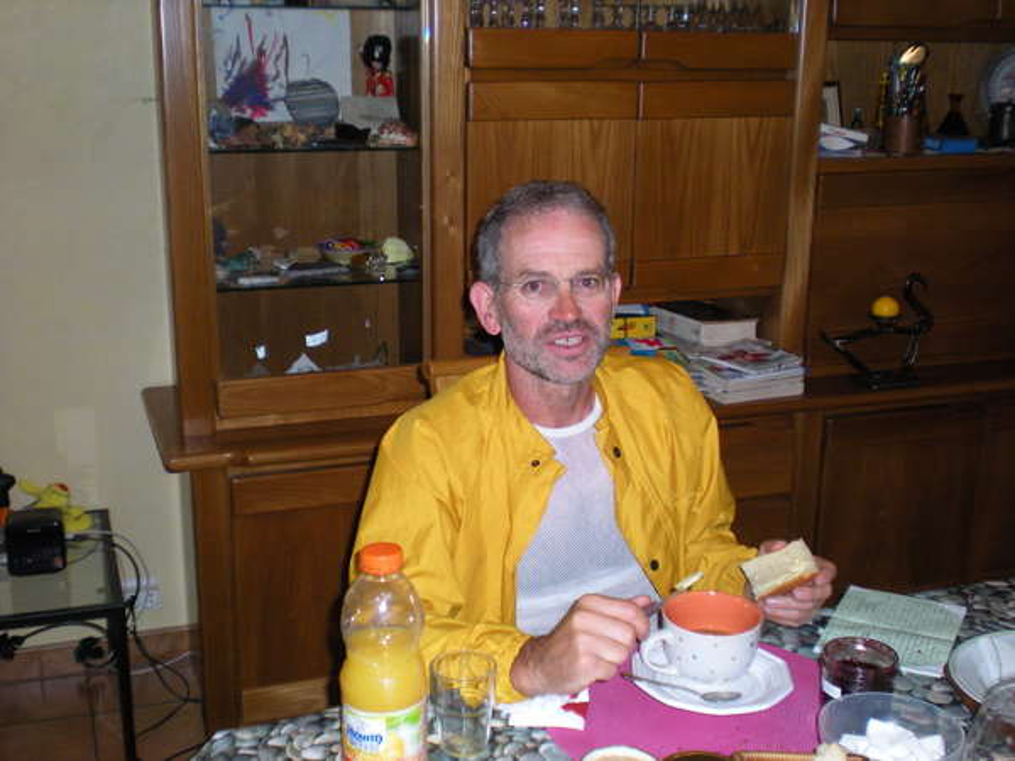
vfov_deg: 32.9
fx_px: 1290
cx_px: 508
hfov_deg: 42.9
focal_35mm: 44
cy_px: 380
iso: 194
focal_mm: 7.4
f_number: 3.5
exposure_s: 1/60
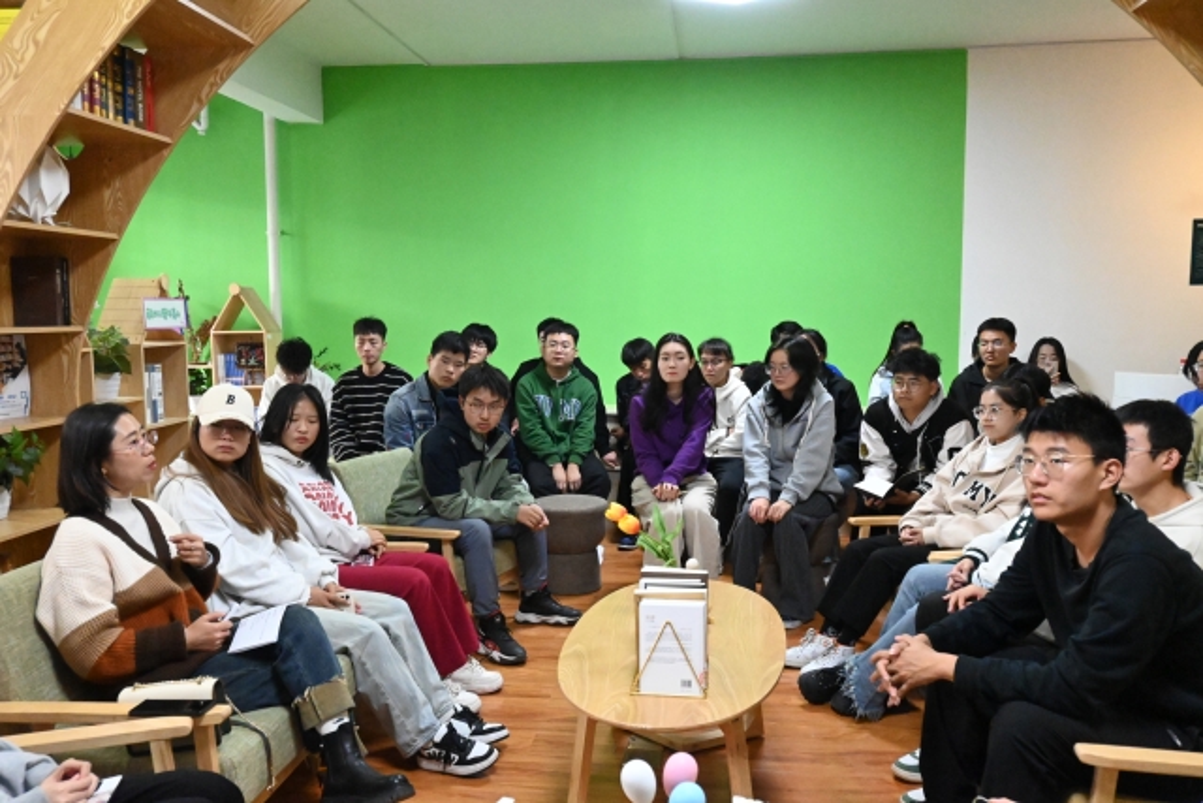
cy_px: 402
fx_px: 978
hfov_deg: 63.2
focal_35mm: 29
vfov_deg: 44.6
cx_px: 602
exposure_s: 1/320
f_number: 6.3
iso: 10000
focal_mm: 19.5
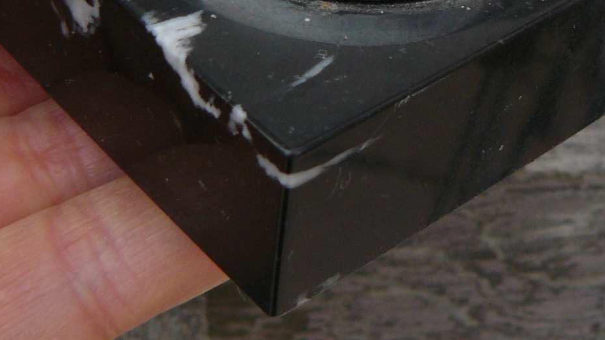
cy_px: -95
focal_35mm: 87
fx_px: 1396
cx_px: 334
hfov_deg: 24.4
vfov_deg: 13.4
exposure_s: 1/125
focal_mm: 6
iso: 100
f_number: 4
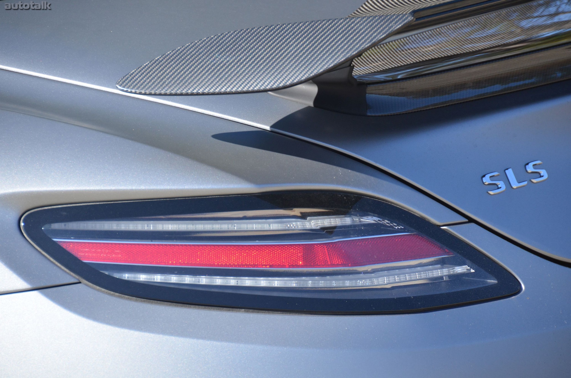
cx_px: 286
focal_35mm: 255
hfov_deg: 8.1
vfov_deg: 5.4
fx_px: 4036
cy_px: 189
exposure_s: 1/1000
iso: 560
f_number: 5.6
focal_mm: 170
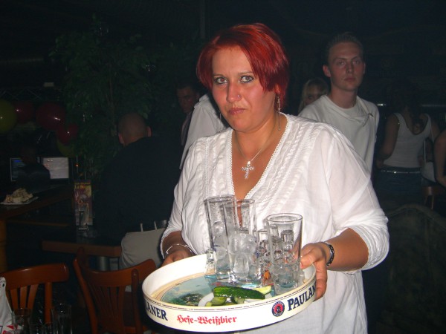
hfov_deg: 49.0
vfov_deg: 37.7
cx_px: 223
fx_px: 490
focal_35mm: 38
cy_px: 167
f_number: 2.8
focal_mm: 7.9
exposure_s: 1/60
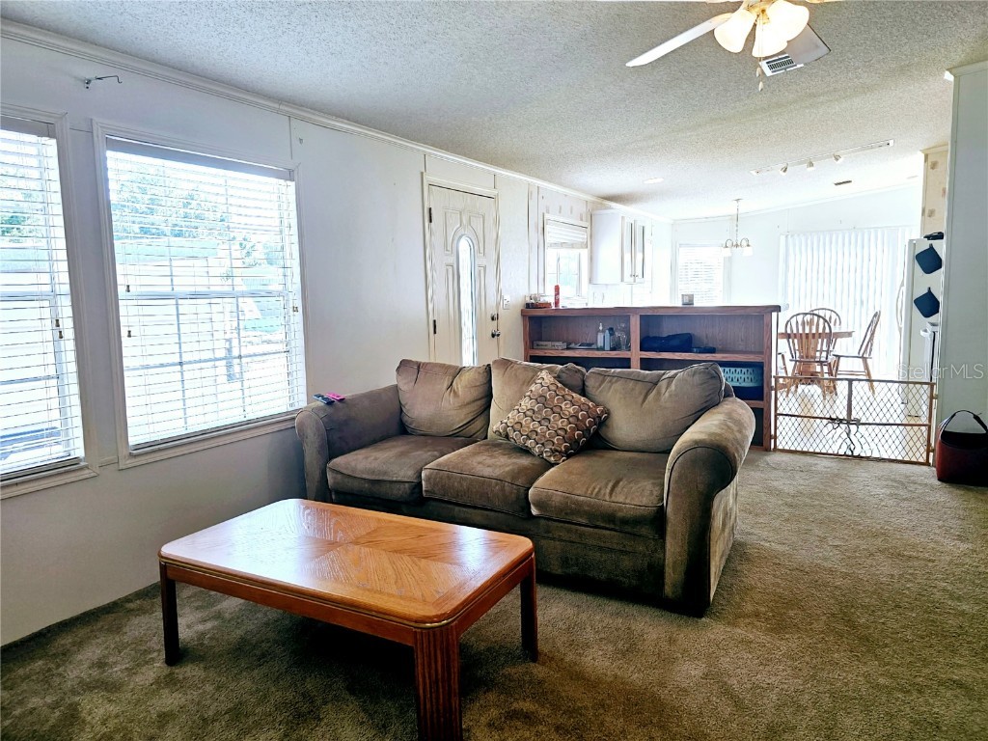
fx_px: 656
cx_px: 494
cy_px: 370
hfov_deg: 73.9
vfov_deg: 58.9
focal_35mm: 23
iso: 40
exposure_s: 1/120
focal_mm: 6.3
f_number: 1.7
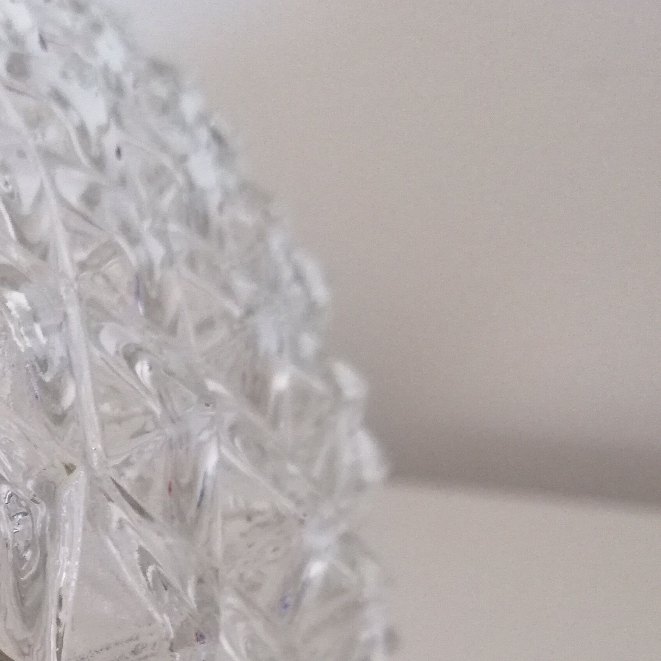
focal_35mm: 72
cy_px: 673
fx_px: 1555
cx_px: -43
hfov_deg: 22.8
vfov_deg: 23.0
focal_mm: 3.95
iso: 400
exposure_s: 1/33.3
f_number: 1.8
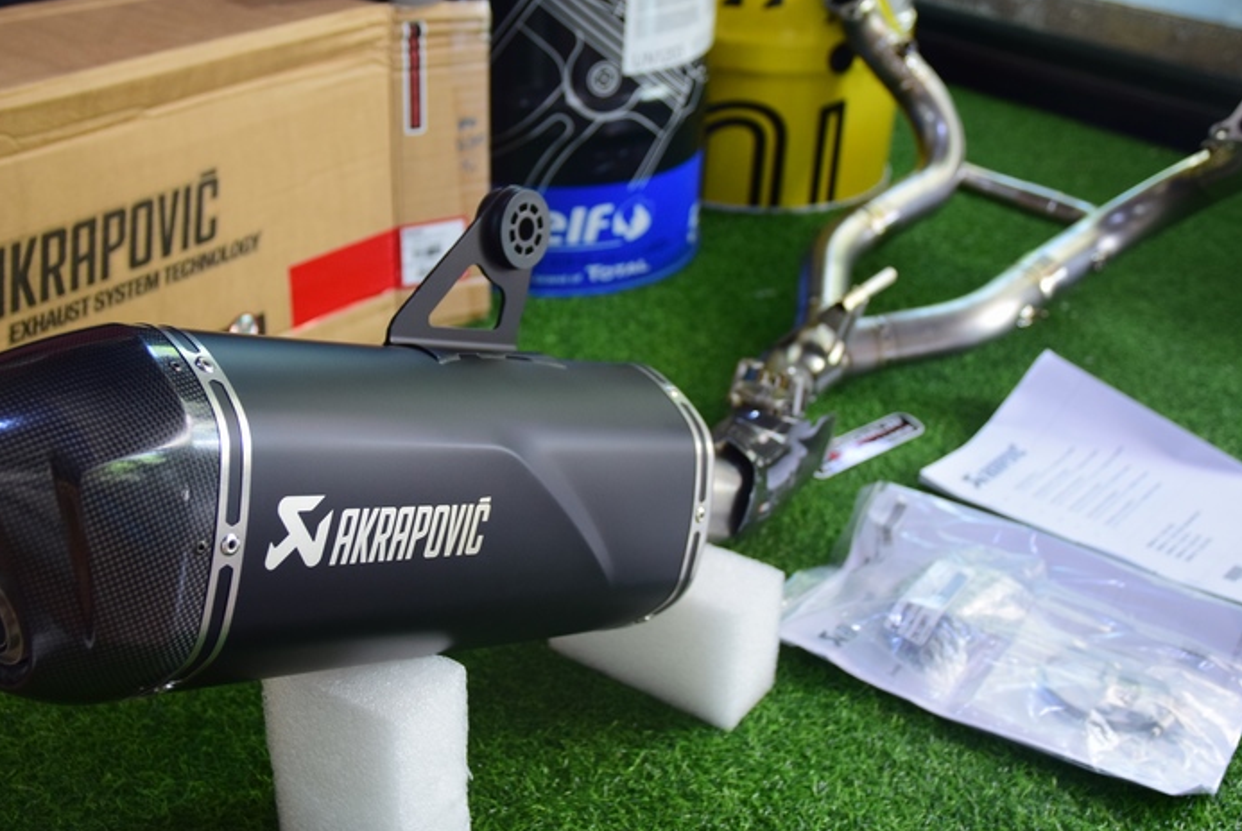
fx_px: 1554
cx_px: 548
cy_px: 400
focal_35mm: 45
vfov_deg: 29.9
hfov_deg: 43.5
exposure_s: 1/60
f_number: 3.2
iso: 800
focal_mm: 26
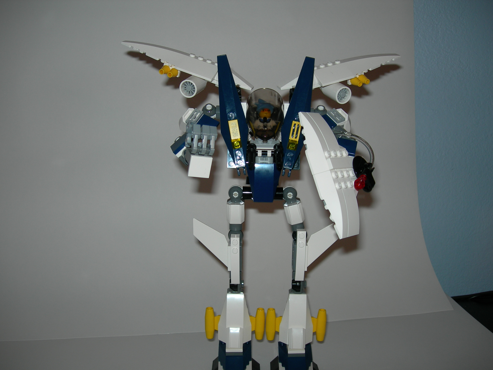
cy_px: 185
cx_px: 246
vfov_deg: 37.7
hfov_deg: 49.0
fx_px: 541
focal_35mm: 38
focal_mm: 7.8
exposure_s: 1/60.1
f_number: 2.8
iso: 50
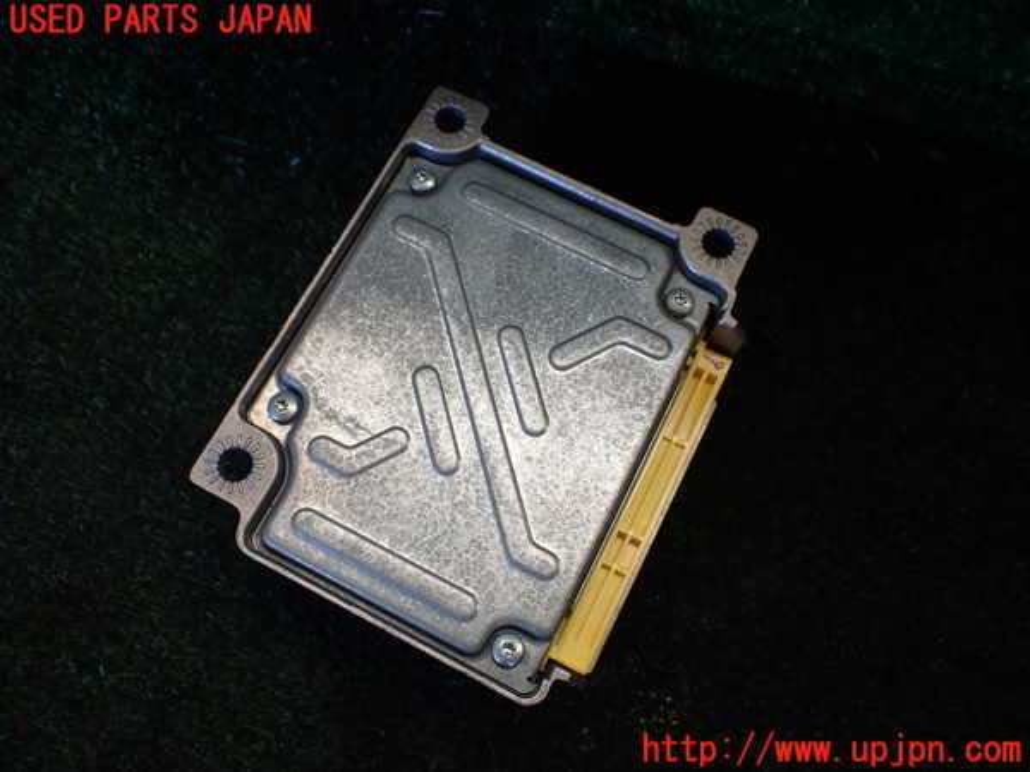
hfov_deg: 60.0
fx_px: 893
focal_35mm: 30
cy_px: 386
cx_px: 515
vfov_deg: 46.8
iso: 100
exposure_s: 1/160
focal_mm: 5.4
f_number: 2.3
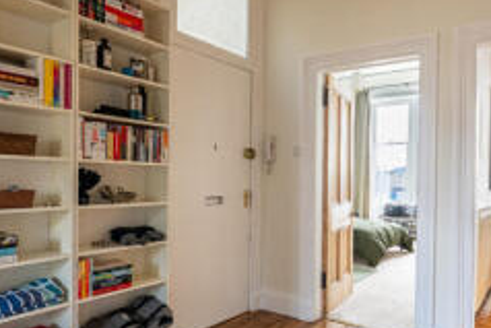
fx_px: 382
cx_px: 272
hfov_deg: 65.3
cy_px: 189
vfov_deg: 46.3
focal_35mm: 28
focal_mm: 14
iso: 640
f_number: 8
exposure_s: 1/60
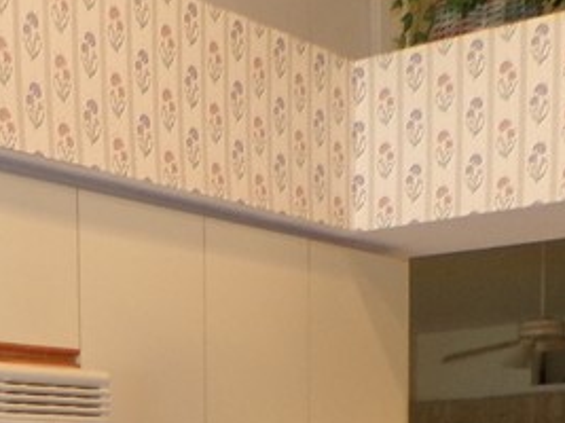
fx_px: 1501
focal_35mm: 92
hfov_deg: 21.2
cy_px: 670
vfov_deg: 14.7
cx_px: 148
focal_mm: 4.3
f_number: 3
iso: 200
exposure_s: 1/34
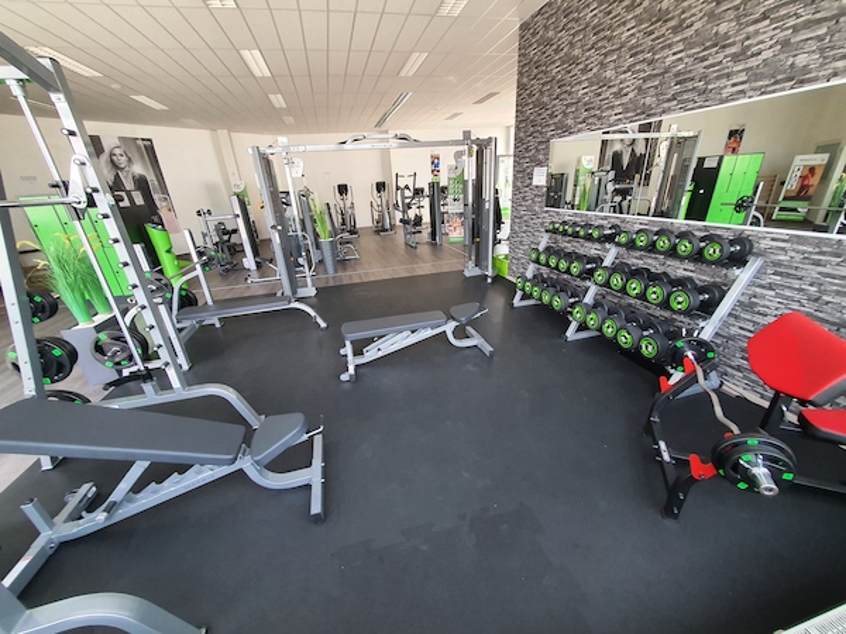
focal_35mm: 13
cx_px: 423
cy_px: 317
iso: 160
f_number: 2.2
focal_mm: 1.8
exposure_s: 1/50
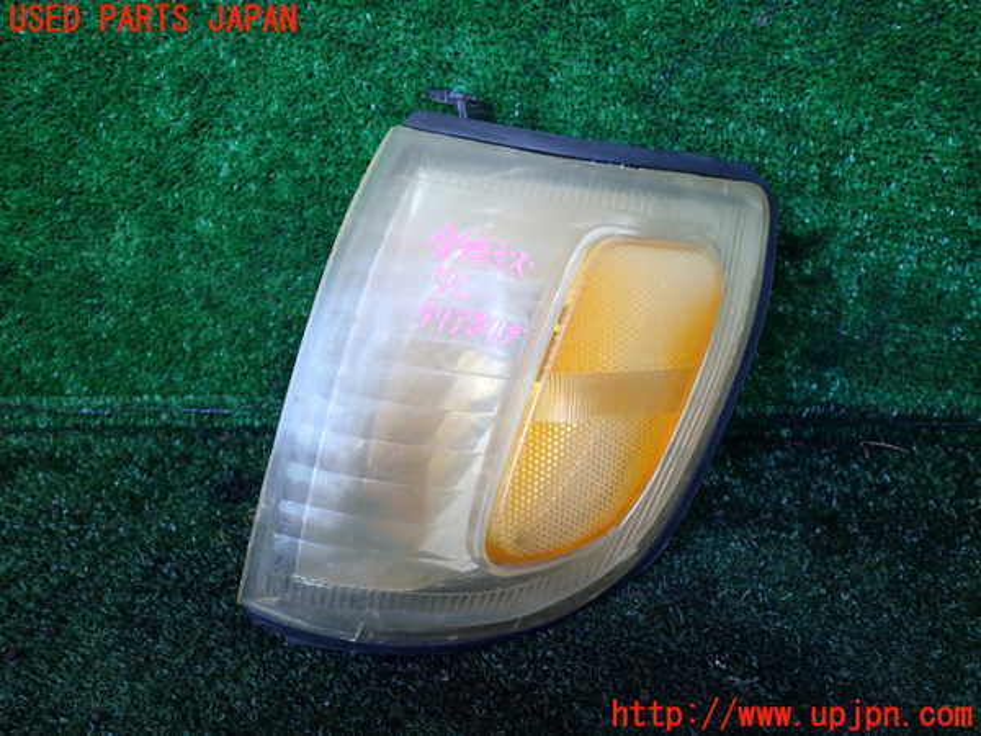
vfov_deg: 46.8
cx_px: 490
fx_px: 850
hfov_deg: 60.0
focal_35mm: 30
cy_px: 368
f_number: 2.3
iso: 125
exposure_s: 1/60
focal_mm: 5.4
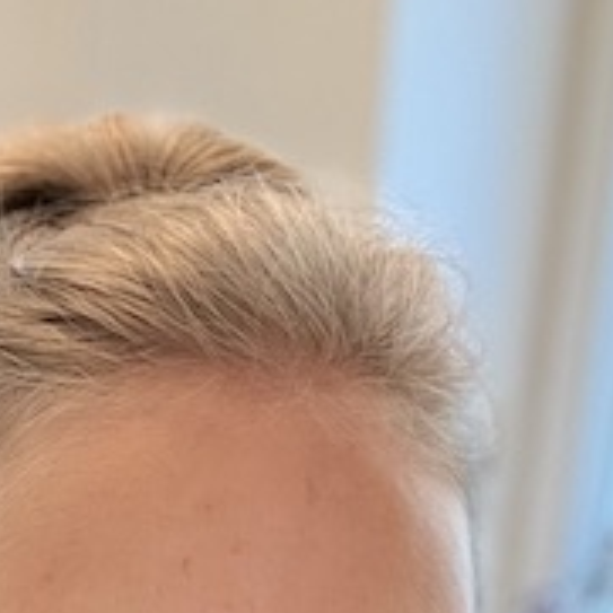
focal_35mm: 78
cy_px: 867
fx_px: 1563
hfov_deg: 22.0
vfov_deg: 19.8
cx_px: 169
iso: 250
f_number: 1.9
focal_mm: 2.69
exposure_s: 1/50
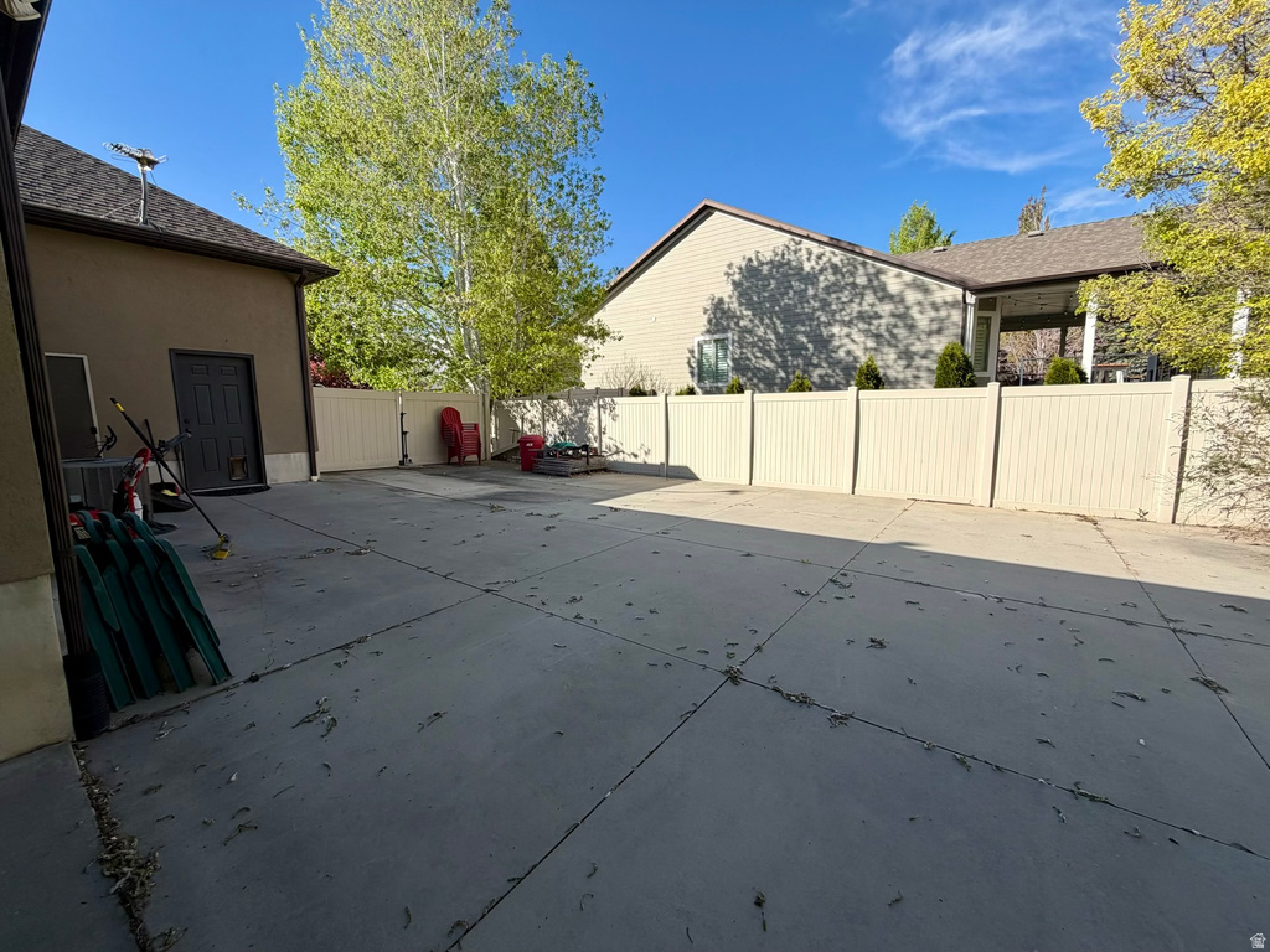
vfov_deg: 85.7
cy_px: 476
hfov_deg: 102.1
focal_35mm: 14
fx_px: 514
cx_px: 635
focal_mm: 2.22
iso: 32
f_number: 2.2
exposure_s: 1/770
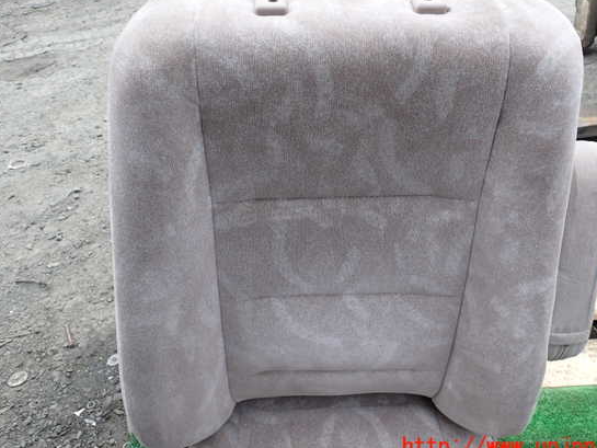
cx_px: 321
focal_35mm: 33
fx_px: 569
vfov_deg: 43.0
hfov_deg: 55.3
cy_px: 215
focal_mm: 5.4
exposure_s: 1/60
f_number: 3.2
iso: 100
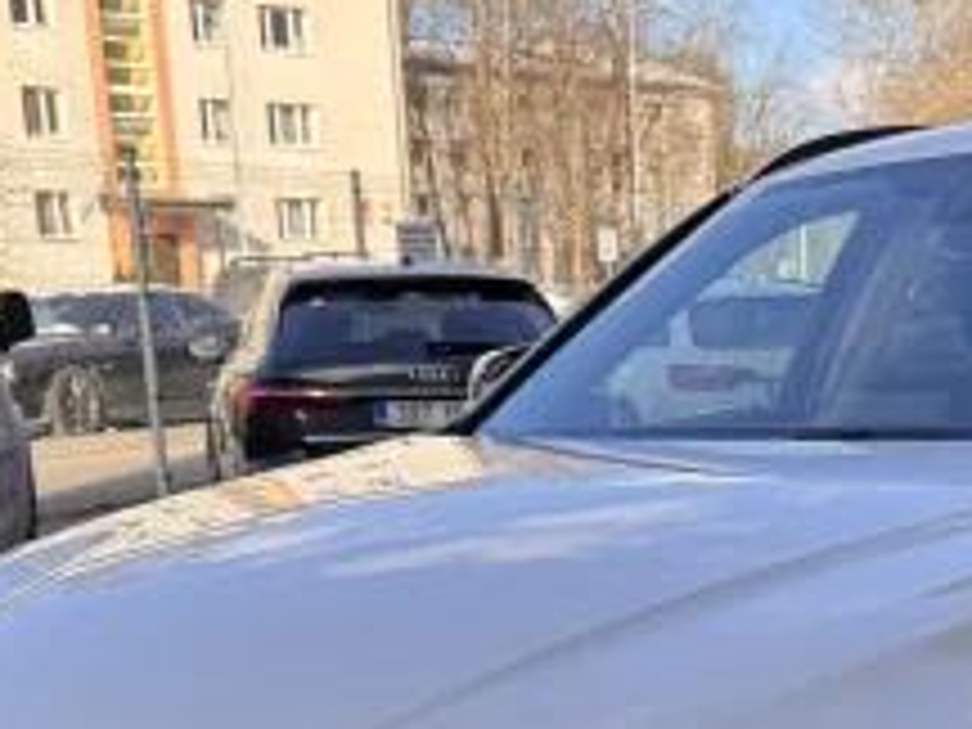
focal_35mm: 71
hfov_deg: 26.6
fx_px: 1994
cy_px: 922
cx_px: 842
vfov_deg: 19.3
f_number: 1.78
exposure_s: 1/1151
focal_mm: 6.76
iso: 80
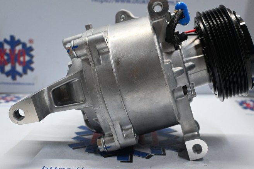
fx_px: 322
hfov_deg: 43.1
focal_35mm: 46
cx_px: 136
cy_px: 77
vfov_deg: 29.4
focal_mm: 25
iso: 1250
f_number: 4.2
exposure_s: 1/125
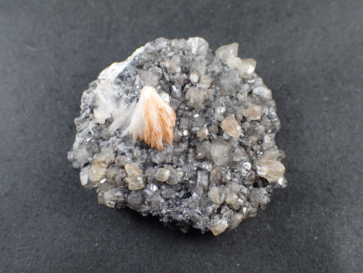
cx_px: 182
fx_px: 398
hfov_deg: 49.0
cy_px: 136
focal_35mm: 38
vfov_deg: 37.7
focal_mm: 6.86
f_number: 2.7
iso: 250
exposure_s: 1/160
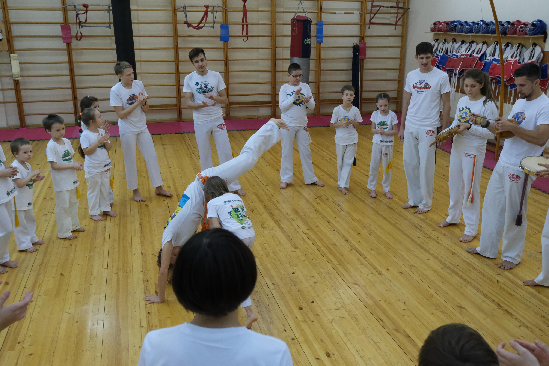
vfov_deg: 40.0
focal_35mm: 33
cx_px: 274
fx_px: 503
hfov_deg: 57.2
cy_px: 183
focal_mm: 22.1
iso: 3200
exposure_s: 1/320
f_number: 4.2
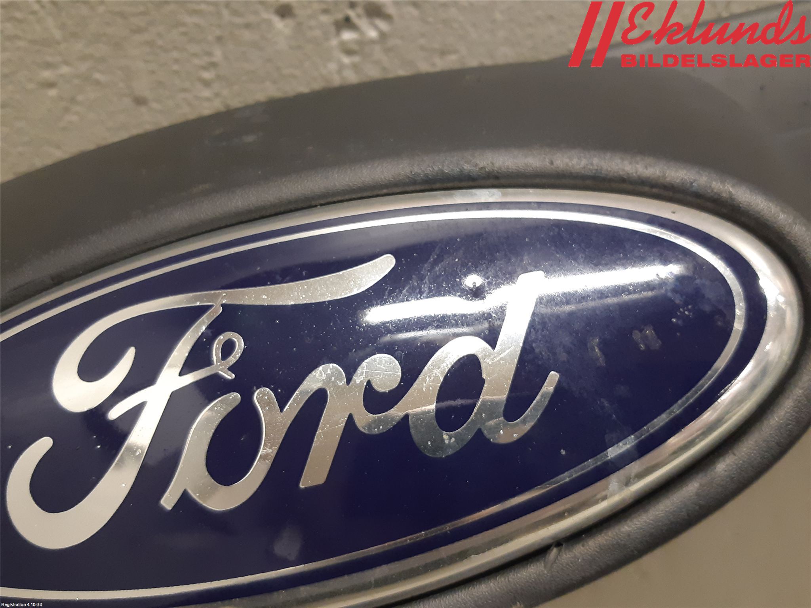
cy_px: 304
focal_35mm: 26
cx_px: 406
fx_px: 609
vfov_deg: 53.1
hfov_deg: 67.3
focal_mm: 3.93
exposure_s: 1/50
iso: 200
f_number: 1.7
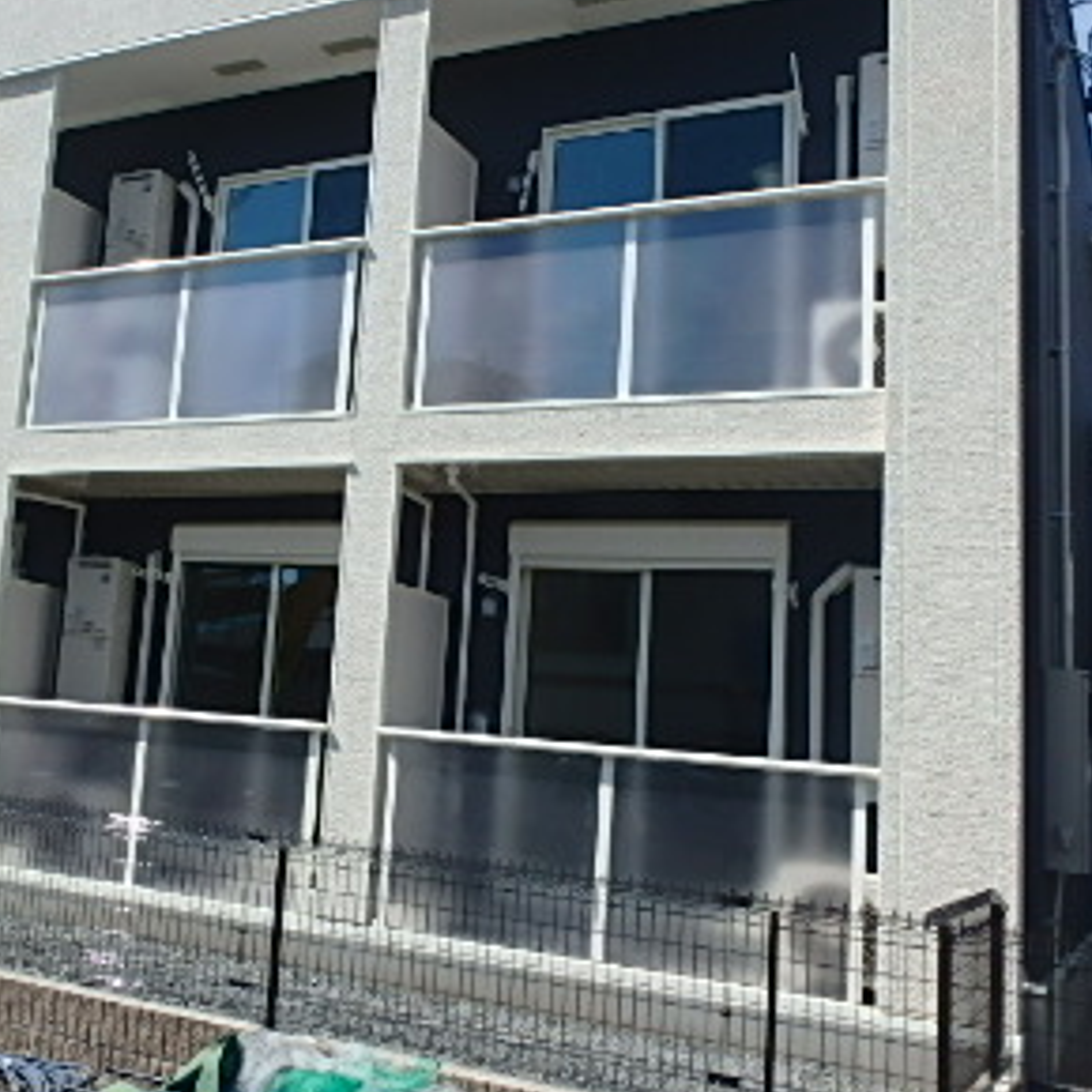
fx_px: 1463
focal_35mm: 41
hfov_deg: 39.3
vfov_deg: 40.9
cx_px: 211
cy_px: 482
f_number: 6
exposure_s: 1/500
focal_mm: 3.7
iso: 125
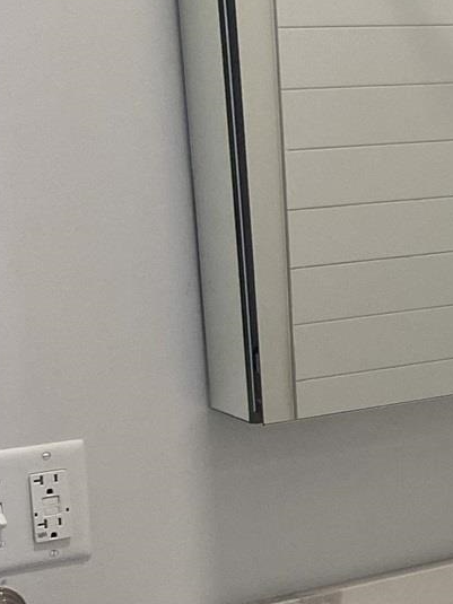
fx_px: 1955
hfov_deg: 11.6
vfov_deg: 17.5
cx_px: 965
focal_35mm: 112
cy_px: 405
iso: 100
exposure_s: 1/120
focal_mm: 4.25
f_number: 1.8
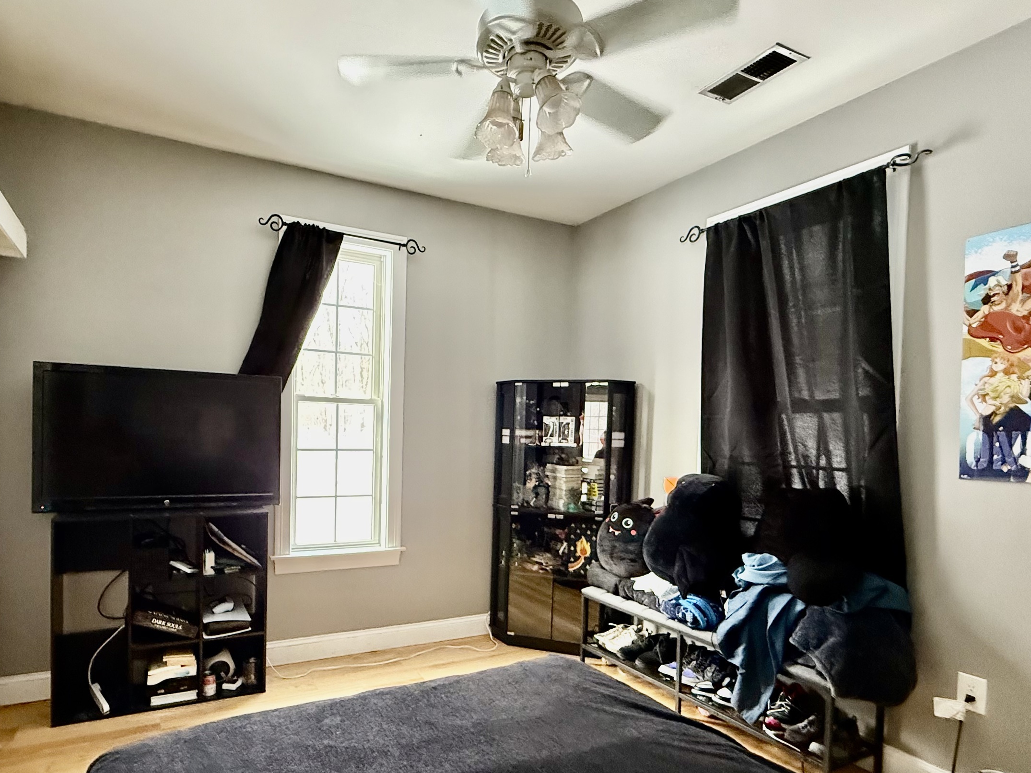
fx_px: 596
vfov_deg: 65.5
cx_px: 433
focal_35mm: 20
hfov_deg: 81.1
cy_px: 452
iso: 800
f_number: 2.2
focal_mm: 2.22
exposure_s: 1/60
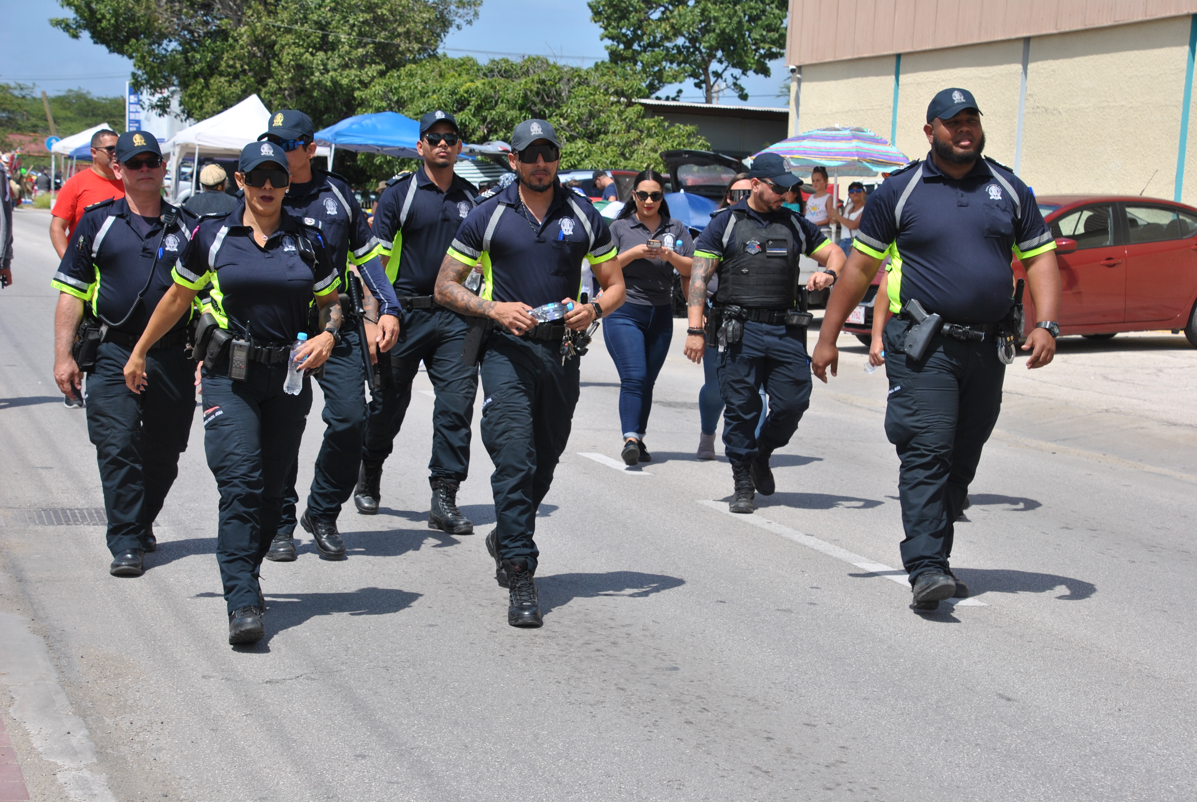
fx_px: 2497
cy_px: 401
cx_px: 598
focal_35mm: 75
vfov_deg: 18.2
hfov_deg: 27.0
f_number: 8
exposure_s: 1/250
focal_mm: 50
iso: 100
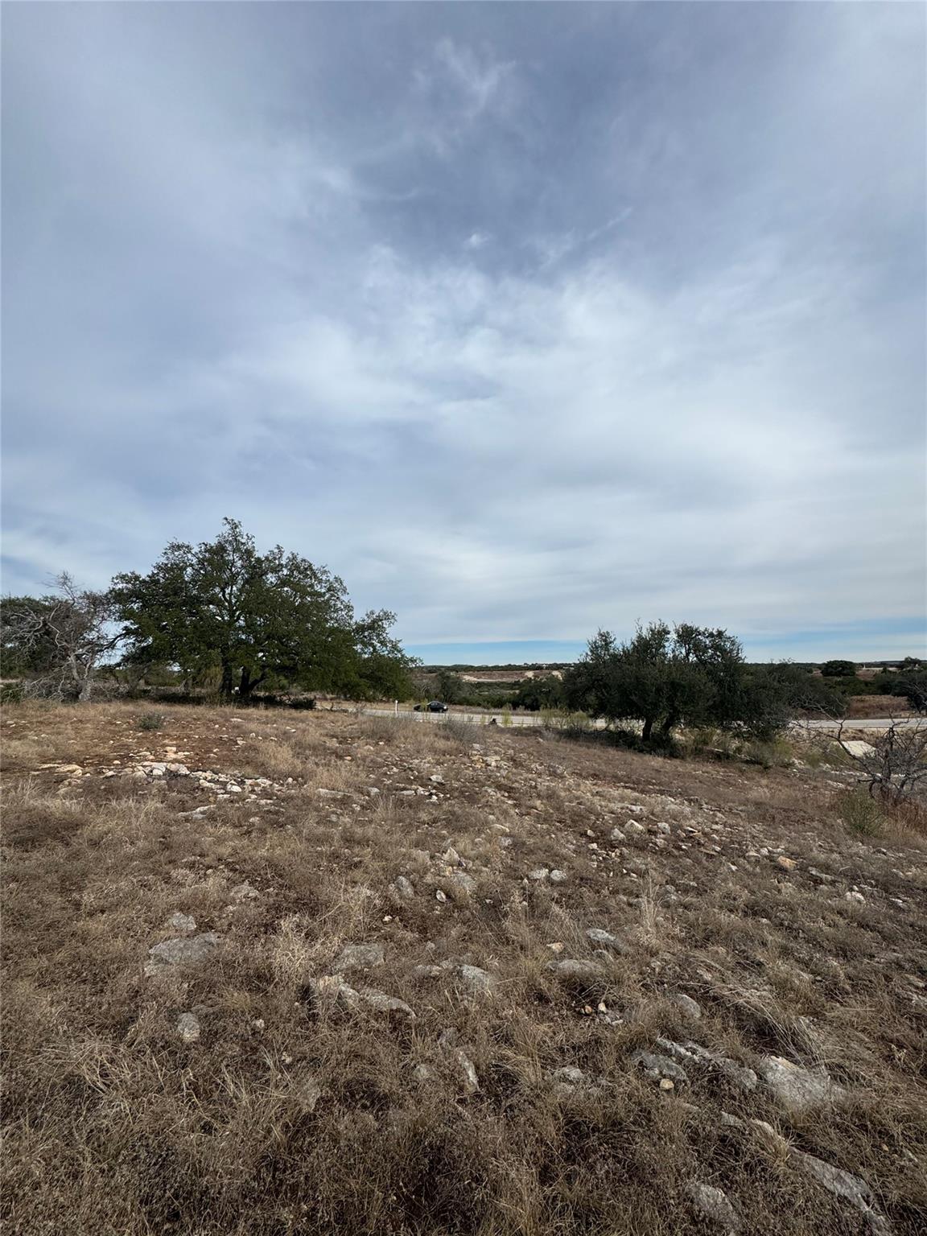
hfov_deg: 85.7
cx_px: 464
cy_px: 618
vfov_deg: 102.1
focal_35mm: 14
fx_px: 500
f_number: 2.2
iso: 50
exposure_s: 1/2985
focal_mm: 2.22
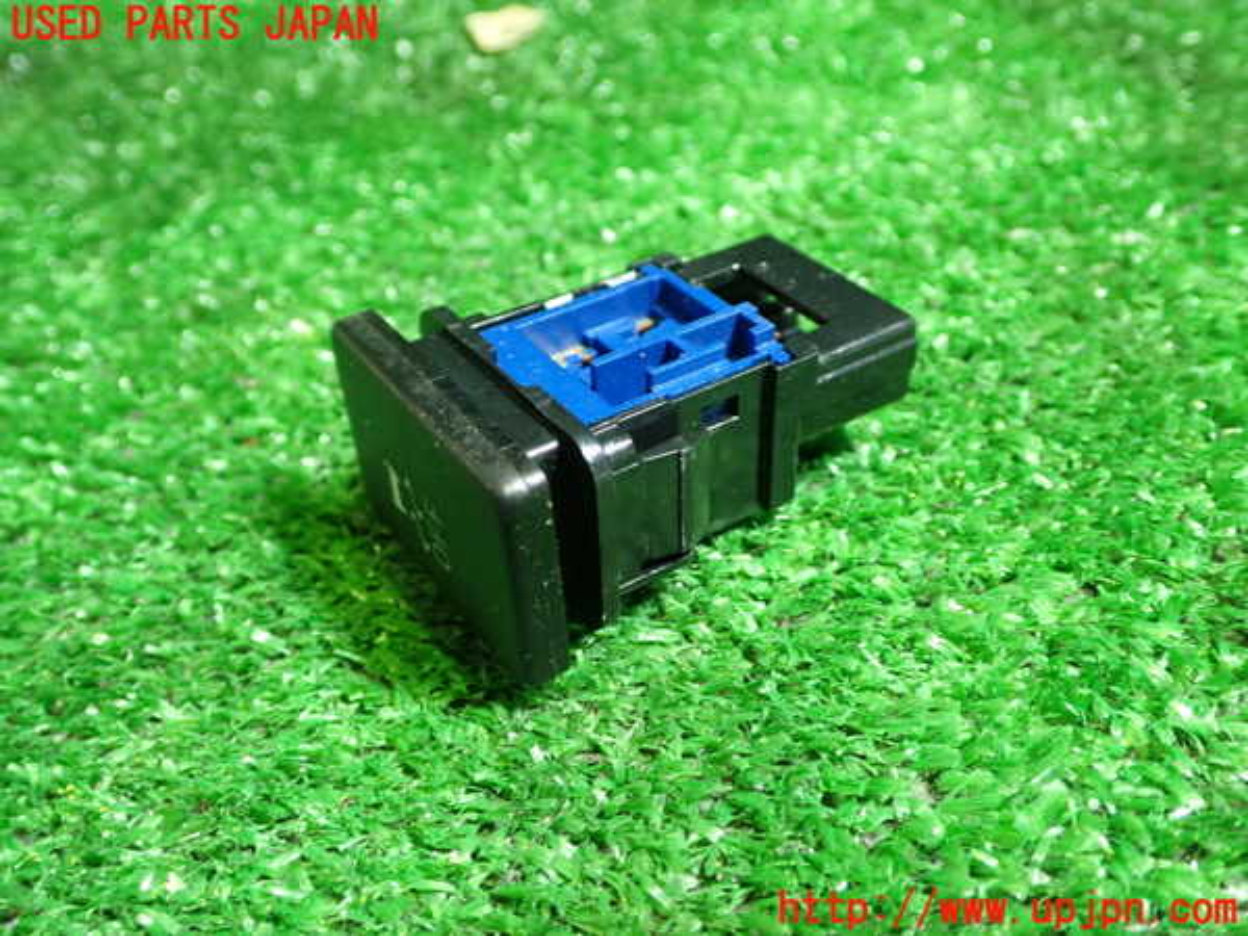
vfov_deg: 39.7
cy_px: 468
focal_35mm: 36
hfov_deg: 51.4
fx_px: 1298
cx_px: 624
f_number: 2.5
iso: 640
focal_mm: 6.37
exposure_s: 1/40
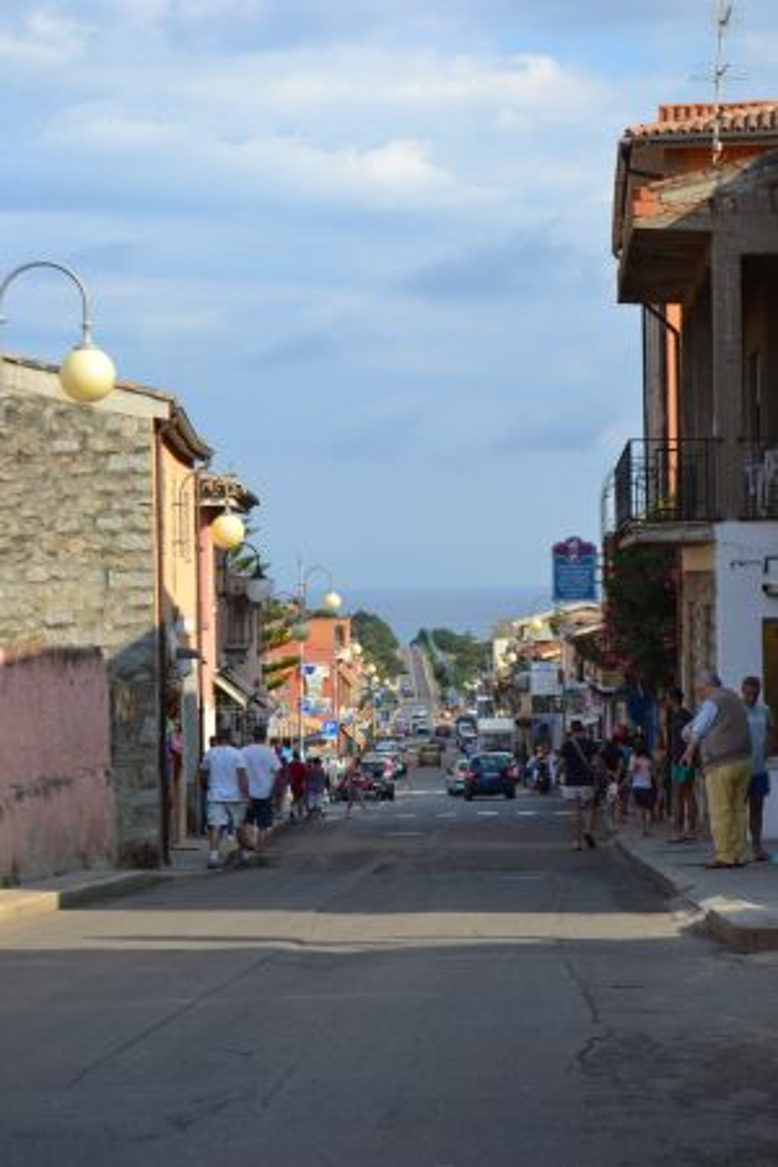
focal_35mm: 82
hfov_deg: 16.6
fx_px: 2674
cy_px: 584
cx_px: 389
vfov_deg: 24.6
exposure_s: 1/200
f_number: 7.1
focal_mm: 55
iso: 100
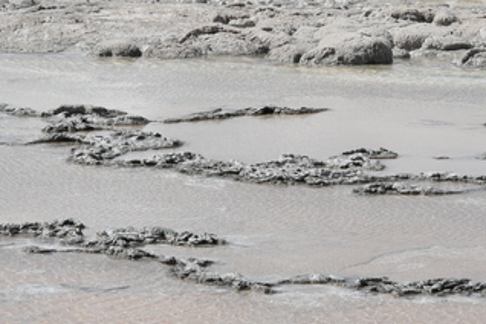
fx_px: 3537
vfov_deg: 5.2
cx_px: 234
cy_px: -26
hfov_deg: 7.9
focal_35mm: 262
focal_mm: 65
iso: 100
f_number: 10
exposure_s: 1/400
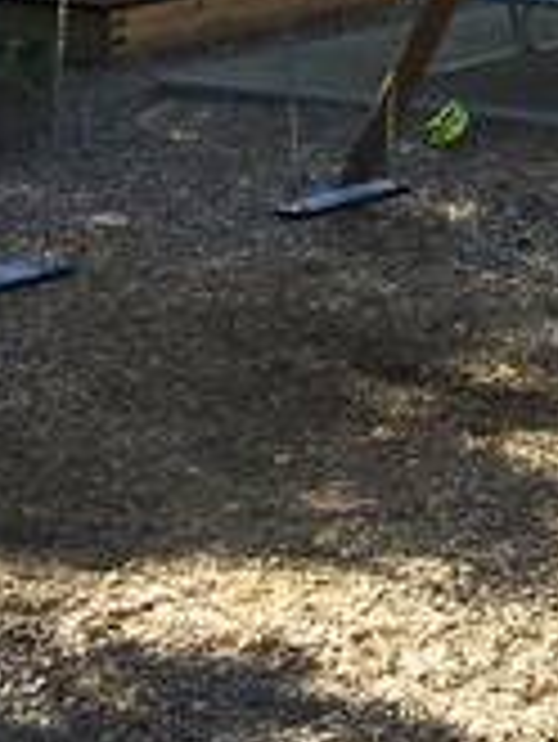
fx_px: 2640
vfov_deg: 14.5
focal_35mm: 123
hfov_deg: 11.1
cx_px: 1060
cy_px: -508
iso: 32
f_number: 2.2
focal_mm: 4.15
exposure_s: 1/1799
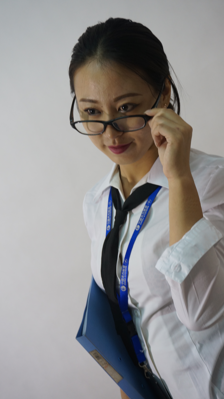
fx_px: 523
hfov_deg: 24.1
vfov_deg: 41.7
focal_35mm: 50
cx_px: 134
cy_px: 199
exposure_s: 1/60
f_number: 5
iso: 500
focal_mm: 31
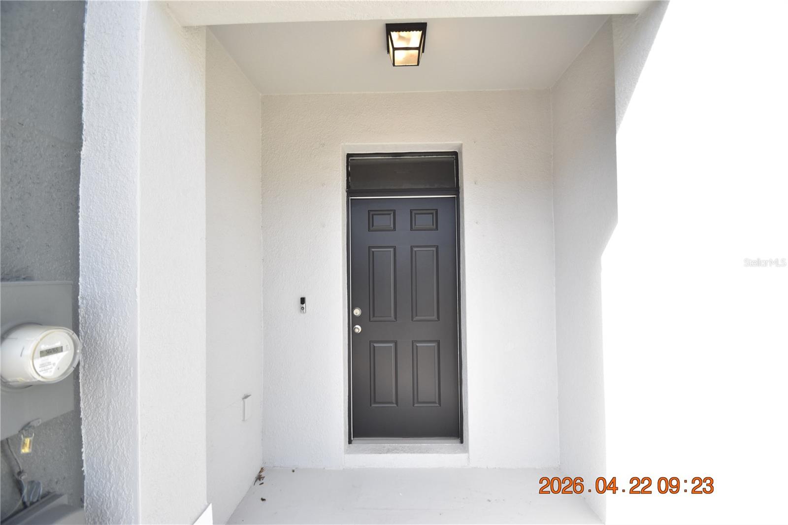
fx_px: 328
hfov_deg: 100.4
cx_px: 394
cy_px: 262
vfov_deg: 77.3
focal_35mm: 15
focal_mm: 10
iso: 800
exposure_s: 1/1500
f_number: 3.5
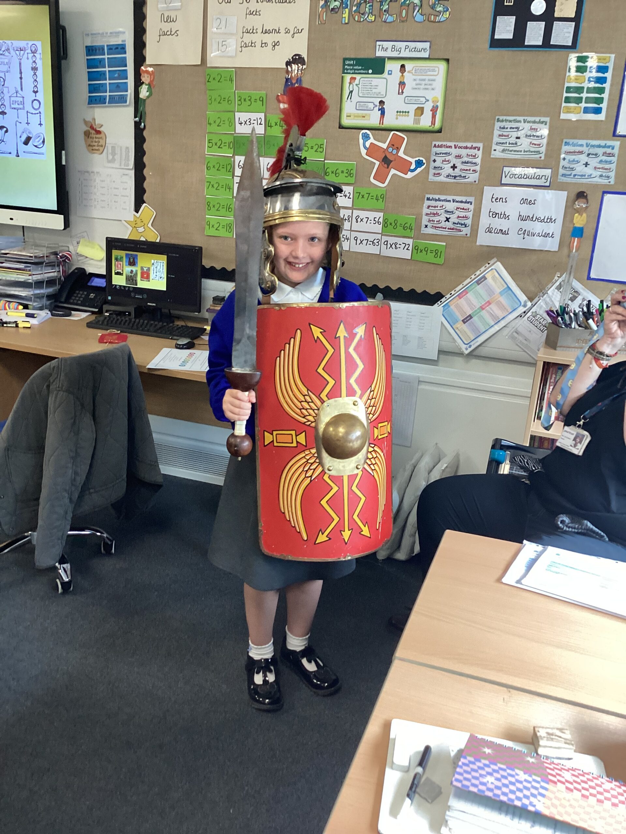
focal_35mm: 31
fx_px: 747
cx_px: 313
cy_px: 417
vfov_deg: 58.4
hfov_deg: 45.4
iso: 200
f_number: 2.4
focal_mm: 3.3
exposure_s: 1/60
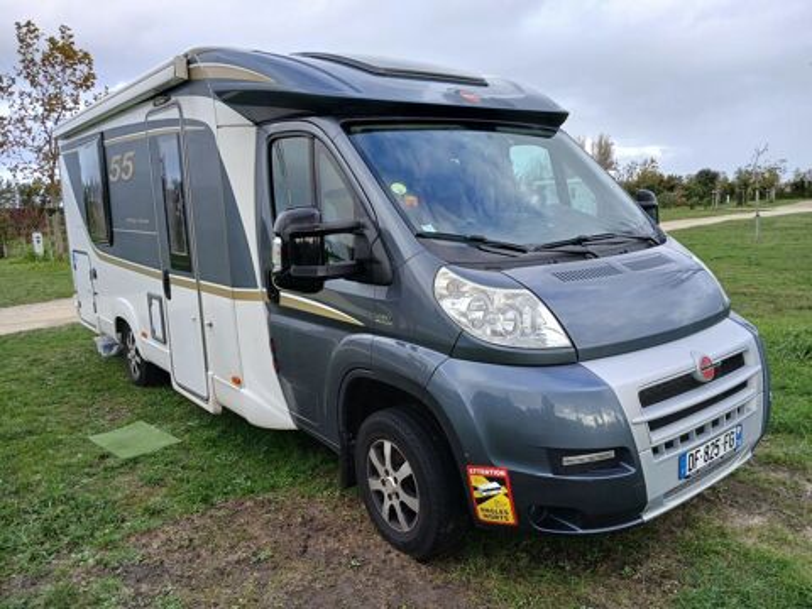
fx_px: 610
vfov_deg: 53.1
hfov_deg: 67.3
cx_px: 406
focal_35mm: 26
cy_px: 304
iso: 20
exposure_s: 1/158
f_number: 1.8
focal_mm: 3.98
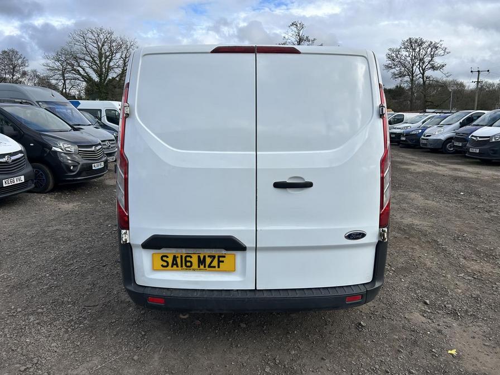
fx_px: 376
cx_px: 250
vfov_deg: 53.1
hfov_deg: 67.3
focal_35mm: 26
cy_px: 188
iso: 50
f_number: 1.5
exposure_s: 1/3257
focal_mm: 5.7
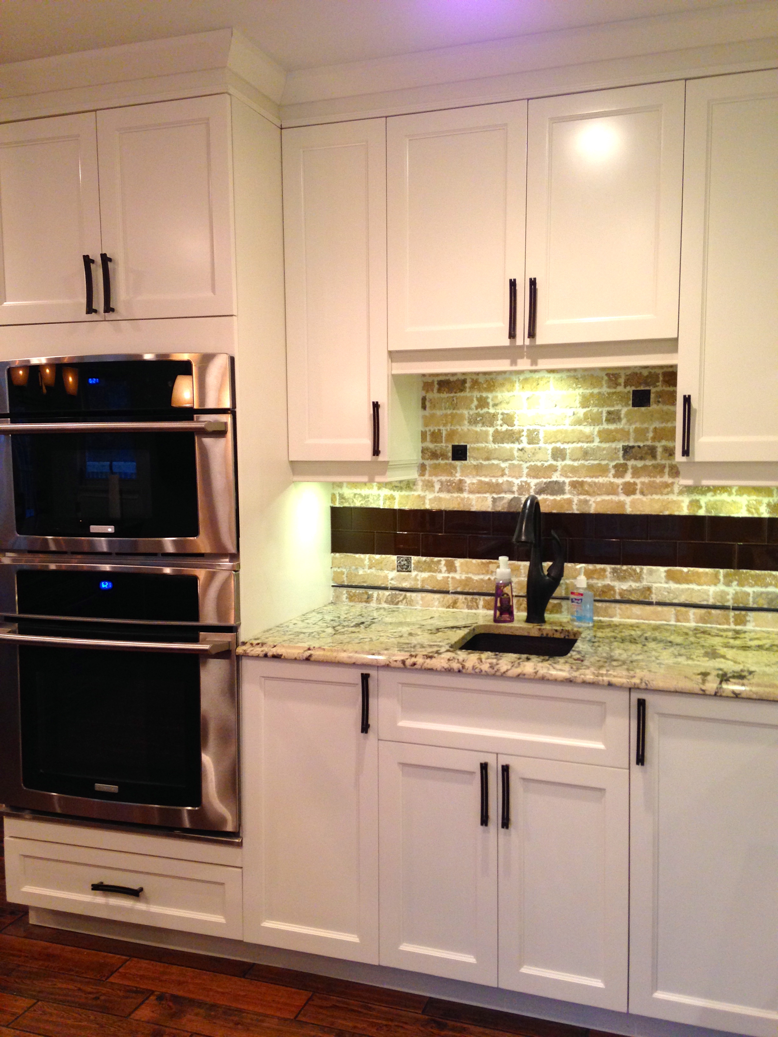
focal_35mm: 33
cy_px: 518
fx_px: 989
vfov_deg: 55.4
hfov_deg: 42.9
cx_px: 389
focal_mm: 4.12
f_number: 2.4
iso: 125
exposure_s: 1/20
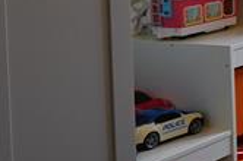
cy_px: -78
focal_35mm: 116
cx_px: 574
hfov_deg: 13.3
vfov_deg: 11.3
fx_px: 781
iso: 1250
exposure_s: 1/160
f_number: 4
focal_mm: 16
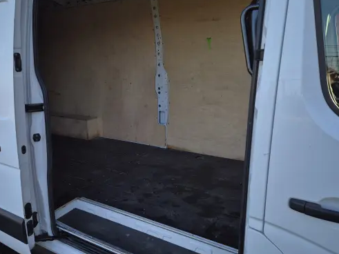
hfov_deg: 59.3
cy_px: 128
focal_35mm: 30
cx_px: 129
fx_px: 294
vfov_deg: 46.8
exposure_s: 1/220
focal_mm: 5.4
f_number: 1.8
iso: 25
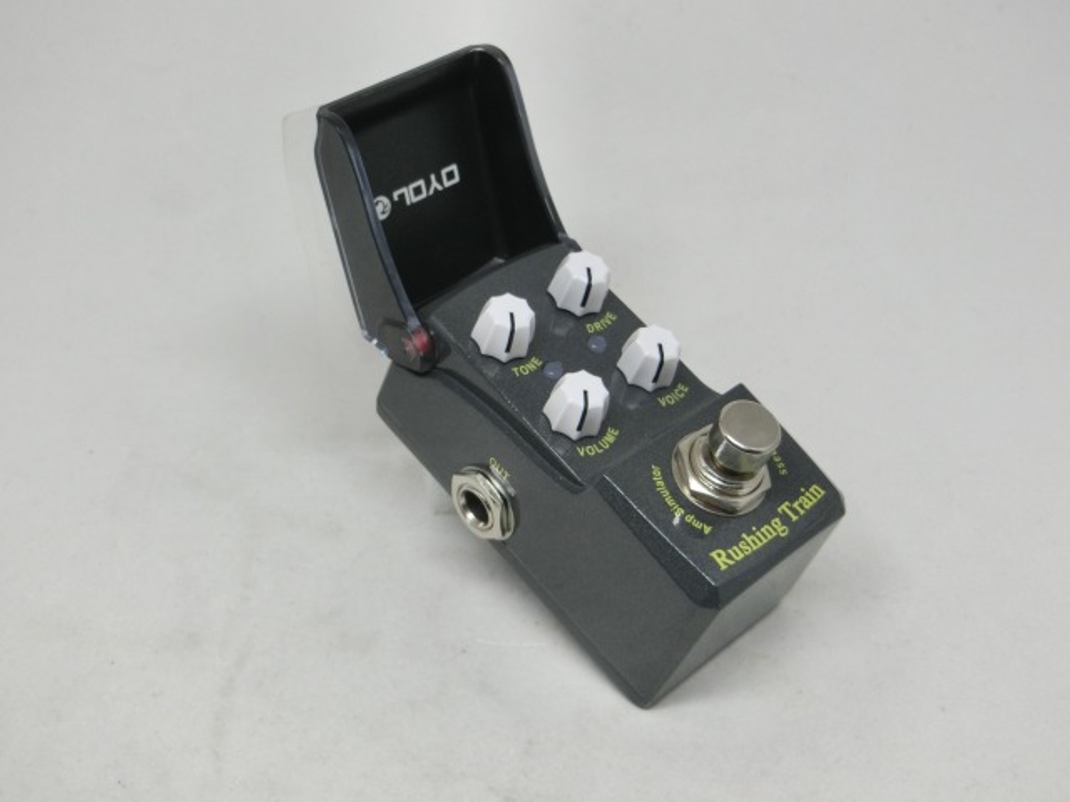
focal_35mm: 52
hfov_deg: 36.8
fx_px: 1607
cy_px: 401
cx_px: 535
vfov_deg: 28.0
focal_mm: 9.3
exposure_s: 1/125
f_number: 4.7
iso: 125
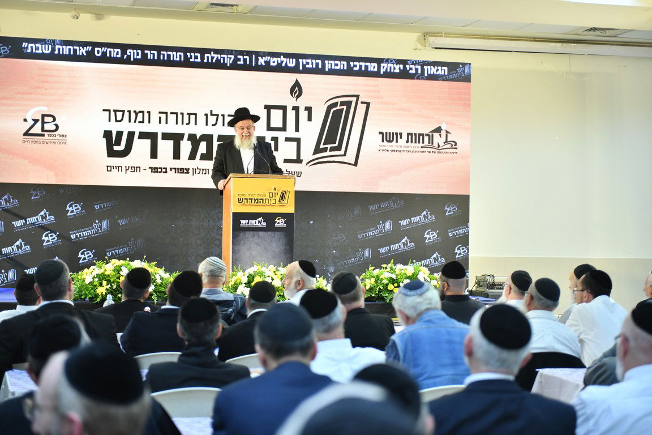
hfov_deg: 28.8
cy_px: 218
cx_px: 326
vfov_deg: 19.5
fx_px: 1268
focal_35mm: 70
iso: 800
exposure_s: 1/100
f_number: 13
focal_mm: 70
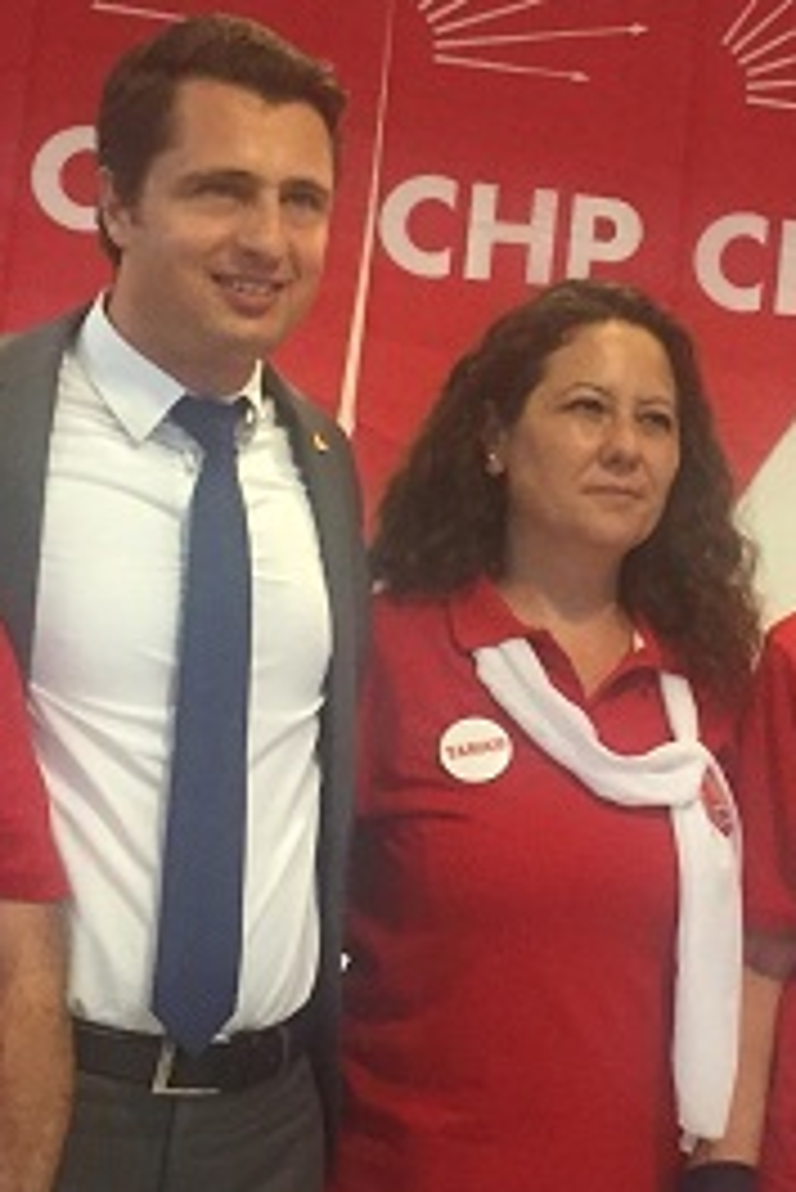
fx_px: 2848
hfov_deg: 15.8
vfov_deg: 23.6
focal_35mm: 86
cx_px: 668
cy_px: 463
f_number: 2.2
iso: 250
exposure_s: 1/33
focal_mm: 4.15
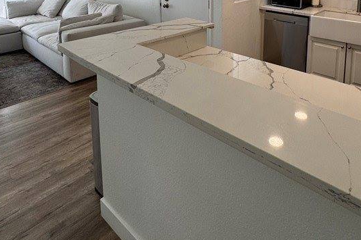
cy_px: -5
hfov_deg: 65.0
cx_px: 213
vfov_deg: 40.1
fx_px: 281
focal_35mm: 28
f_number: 2.2
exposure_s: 1/120
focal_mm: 2.22
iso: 100
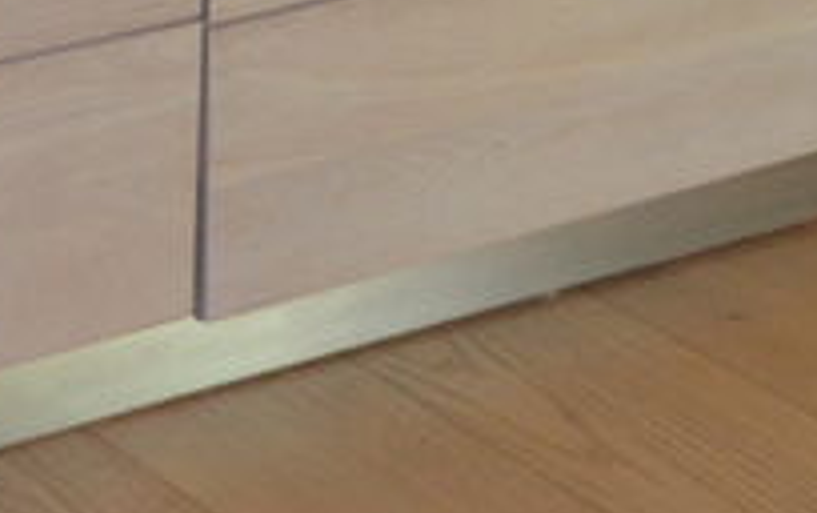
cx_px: 276
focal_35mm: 194
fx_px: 4324
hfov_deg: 10.8
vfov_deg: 6.6
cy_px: -405
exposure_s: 1/60
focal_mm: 26
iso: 1800
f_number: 4.2
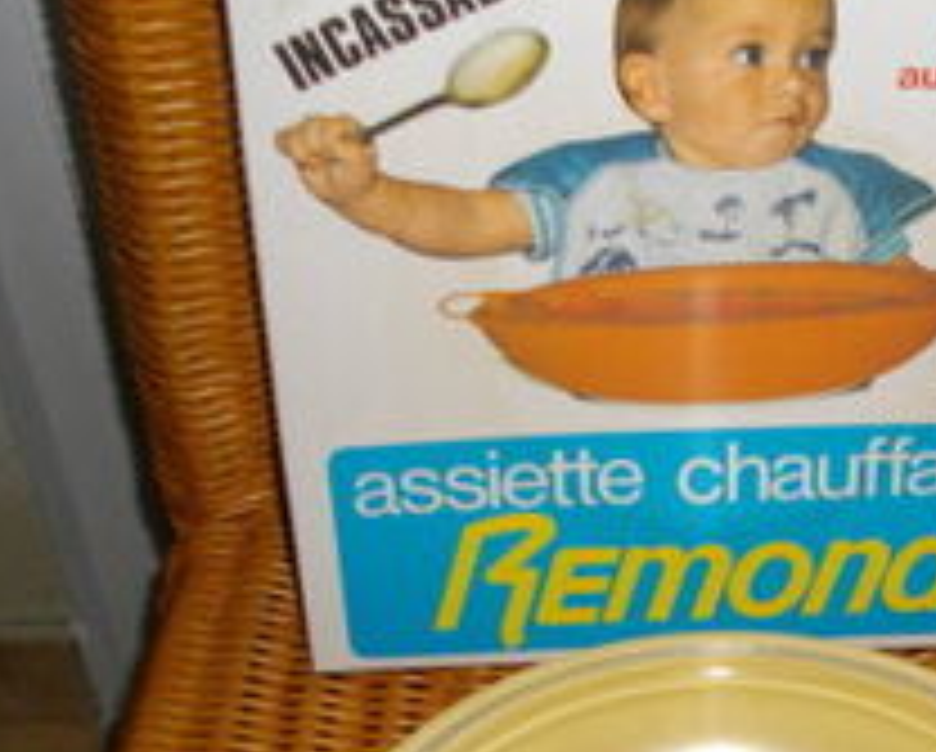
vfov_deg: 21.0
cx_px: 675
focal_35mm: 72
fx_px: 1997
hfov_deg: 26.1
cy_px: 644
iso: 200
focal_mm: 5.7
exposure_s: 1/40
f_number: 2.9
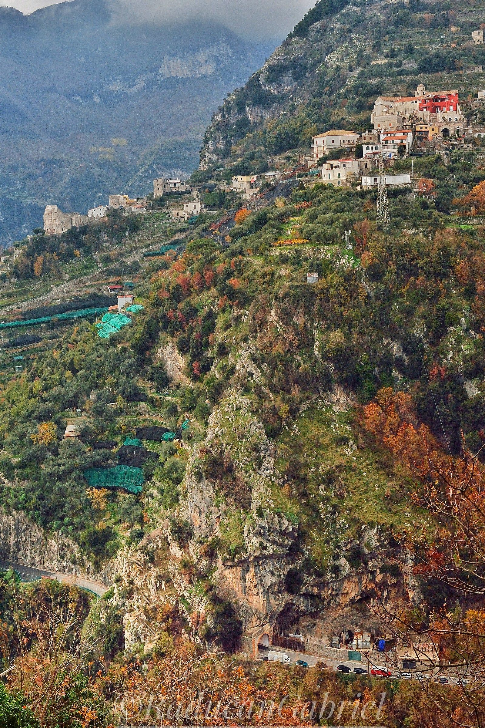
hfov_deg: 28.1
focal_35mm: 48
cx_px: 242
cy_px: 364
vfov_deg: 41.1
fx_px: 970
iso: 400
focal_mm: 32
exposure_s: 1/60
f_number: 11
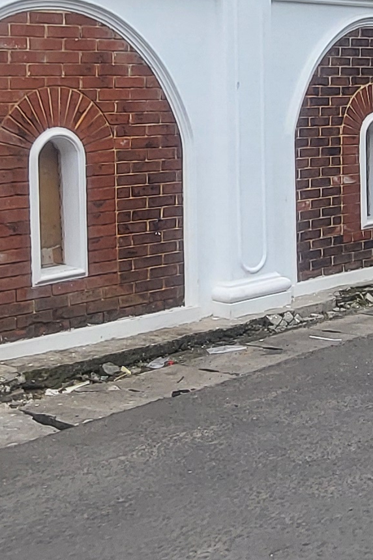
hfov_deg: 21.6
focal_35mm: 63
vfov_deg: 31.4
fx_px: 979
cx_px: 196
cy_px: 151
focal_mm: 1.74
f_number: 2.2
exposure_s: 1/565
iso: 32
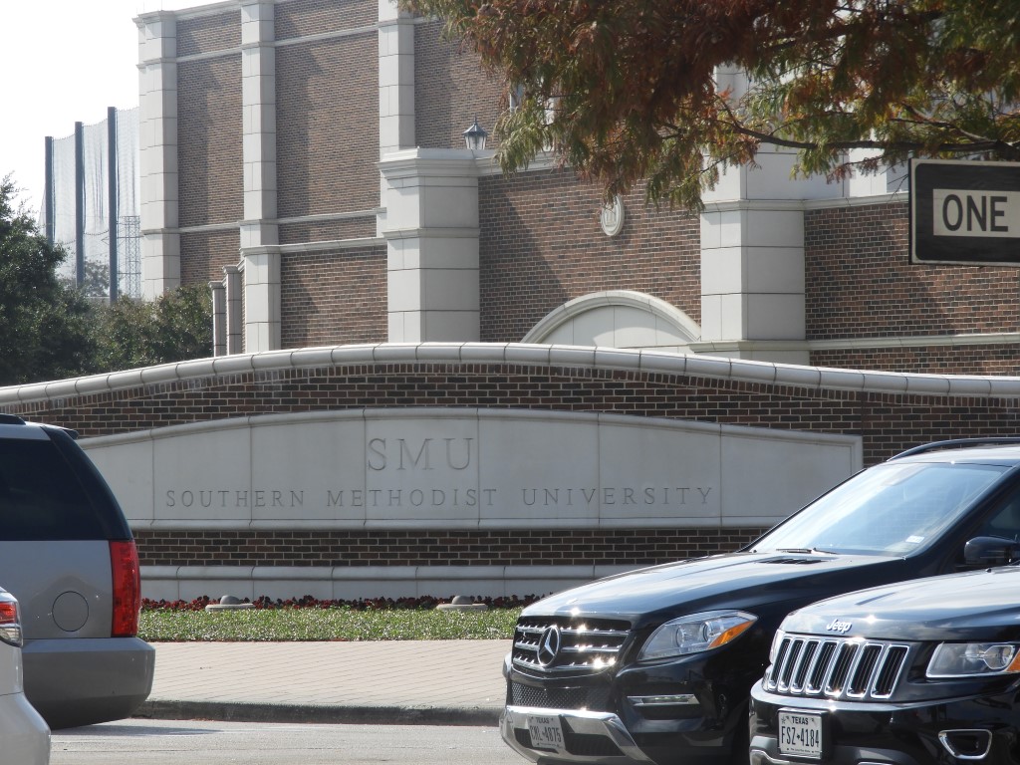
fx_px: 5304
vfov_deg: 8.2
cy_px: 382
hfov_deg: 11.0
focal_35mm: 180
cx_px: 510
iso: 100
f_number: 5.3
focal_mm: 32.2
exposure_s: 1/500
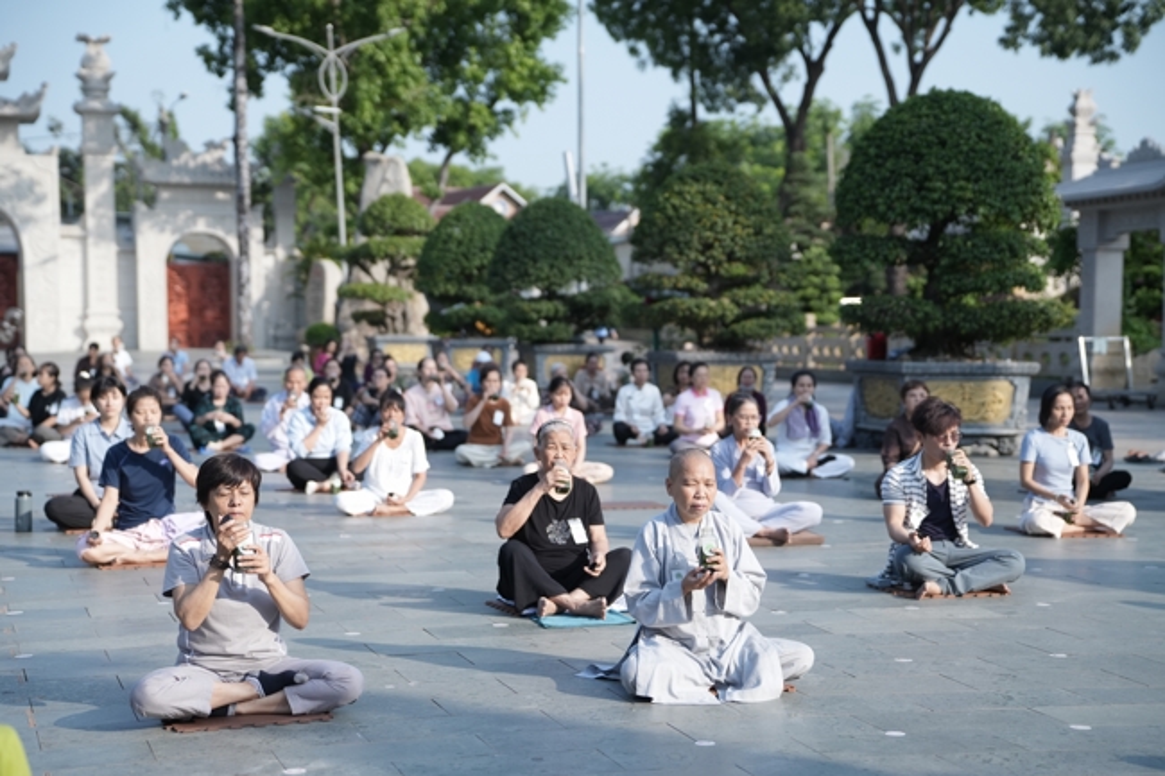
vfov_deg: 20.6
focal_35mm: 66
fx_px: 2135
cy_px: 388
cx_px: 582
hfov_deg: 30.5
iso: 500
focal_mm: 66
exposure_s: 1/3200
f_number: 2.8
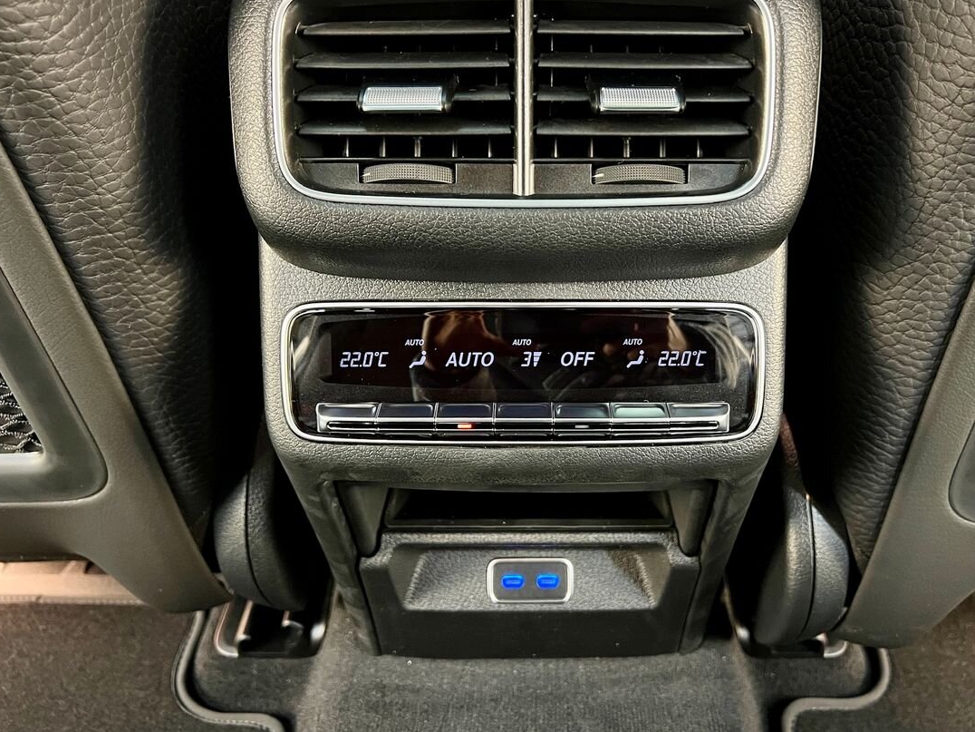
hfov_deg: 61.5
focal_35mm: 29
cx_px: 534
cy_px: 337
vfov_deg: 48.2
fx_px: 817
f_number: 1.5
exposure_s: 1/40
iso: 640
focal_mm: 5.7
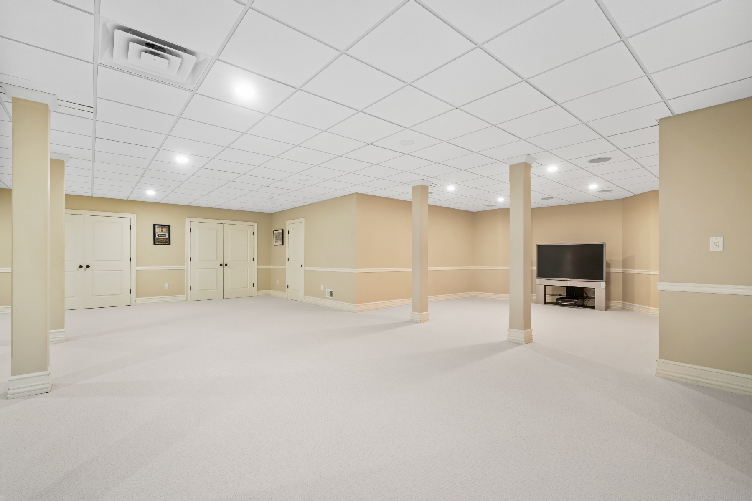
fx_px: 334
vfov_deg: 73.7
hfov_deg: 96.7
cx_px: 376
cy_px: 250
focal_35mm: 16
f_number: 9
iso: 400
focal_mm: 16
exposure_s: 1/1.25
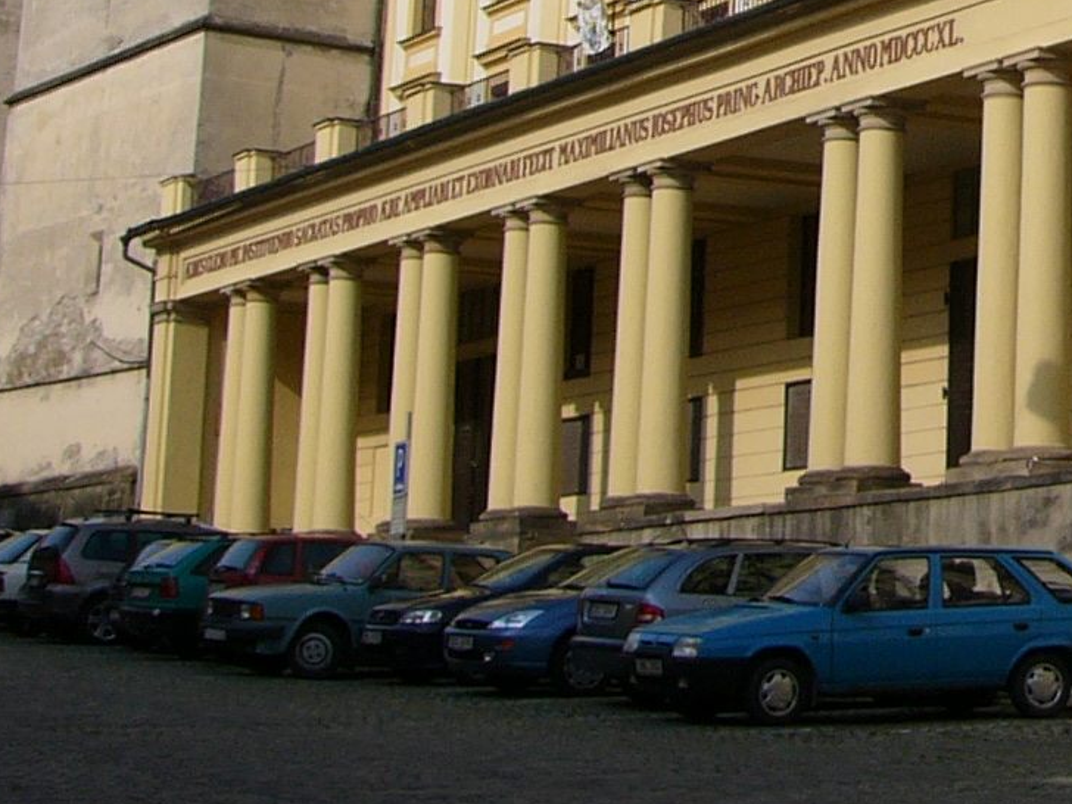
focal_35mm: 114
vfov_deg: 12.6
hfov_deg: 16.6
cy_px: -249
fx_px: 3530
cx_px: 1256
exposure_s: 1/400
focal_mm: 6
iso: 50
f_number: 5.6
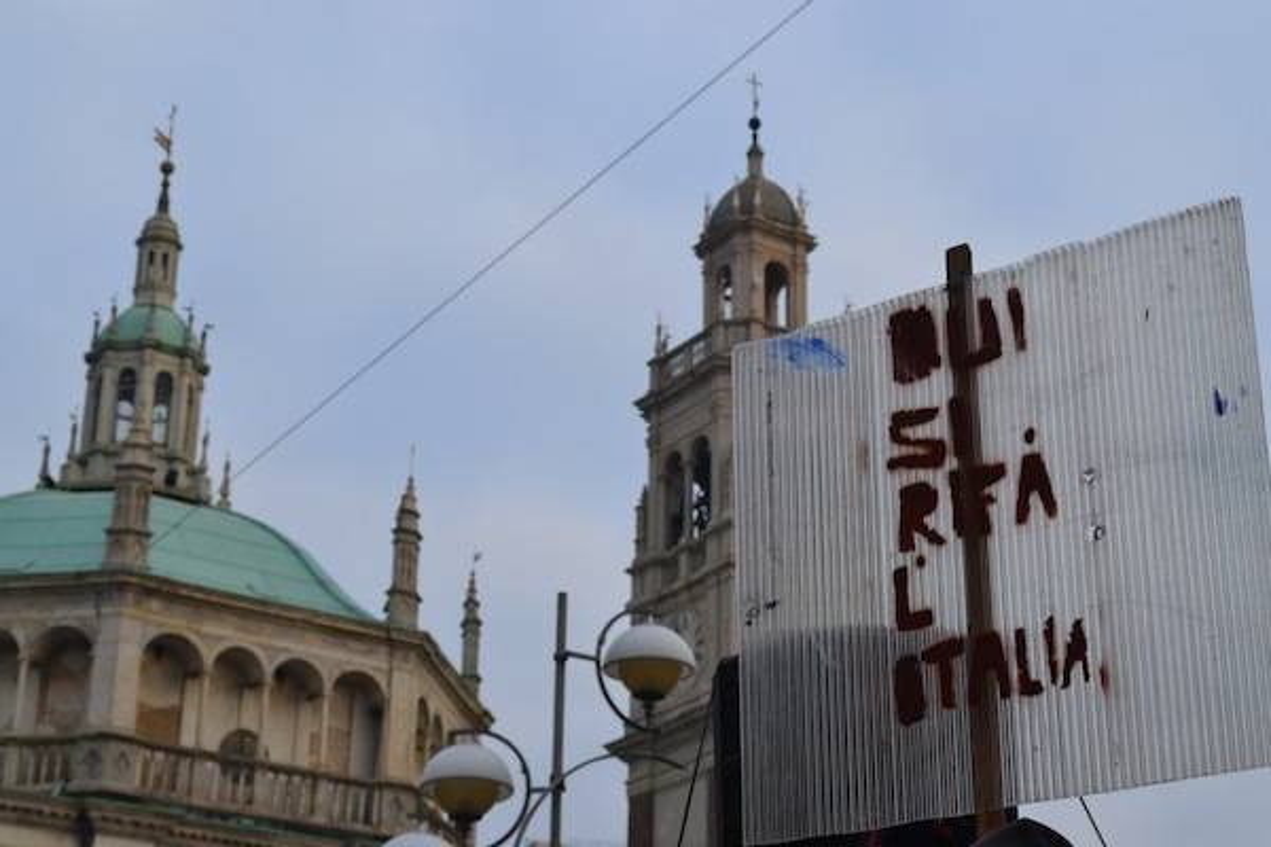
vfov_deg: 20.2
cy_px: 424
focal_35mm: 68
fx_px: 2383
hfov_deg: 29.9
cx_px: 636
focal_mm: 45
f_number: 10
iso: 400
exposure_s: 1/250
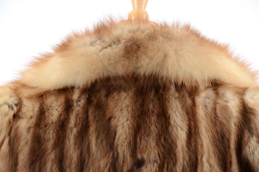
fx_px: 1131
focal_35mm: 158
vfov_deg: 8.7
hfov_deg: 13.1
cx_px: 130
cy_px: 86
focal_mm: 105
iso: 160
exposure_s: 1/80
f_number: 8
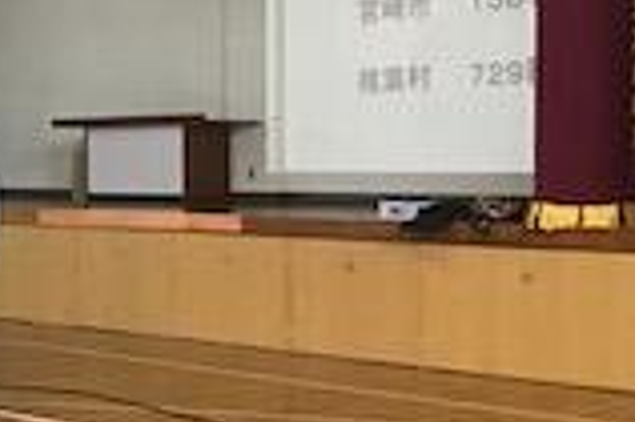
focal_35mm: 98
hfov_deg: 19.2
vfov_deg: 13.9
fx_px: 1727
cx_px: -193
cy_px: 129
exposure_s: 1/30
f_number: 2.4
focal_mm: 3.3
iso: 125
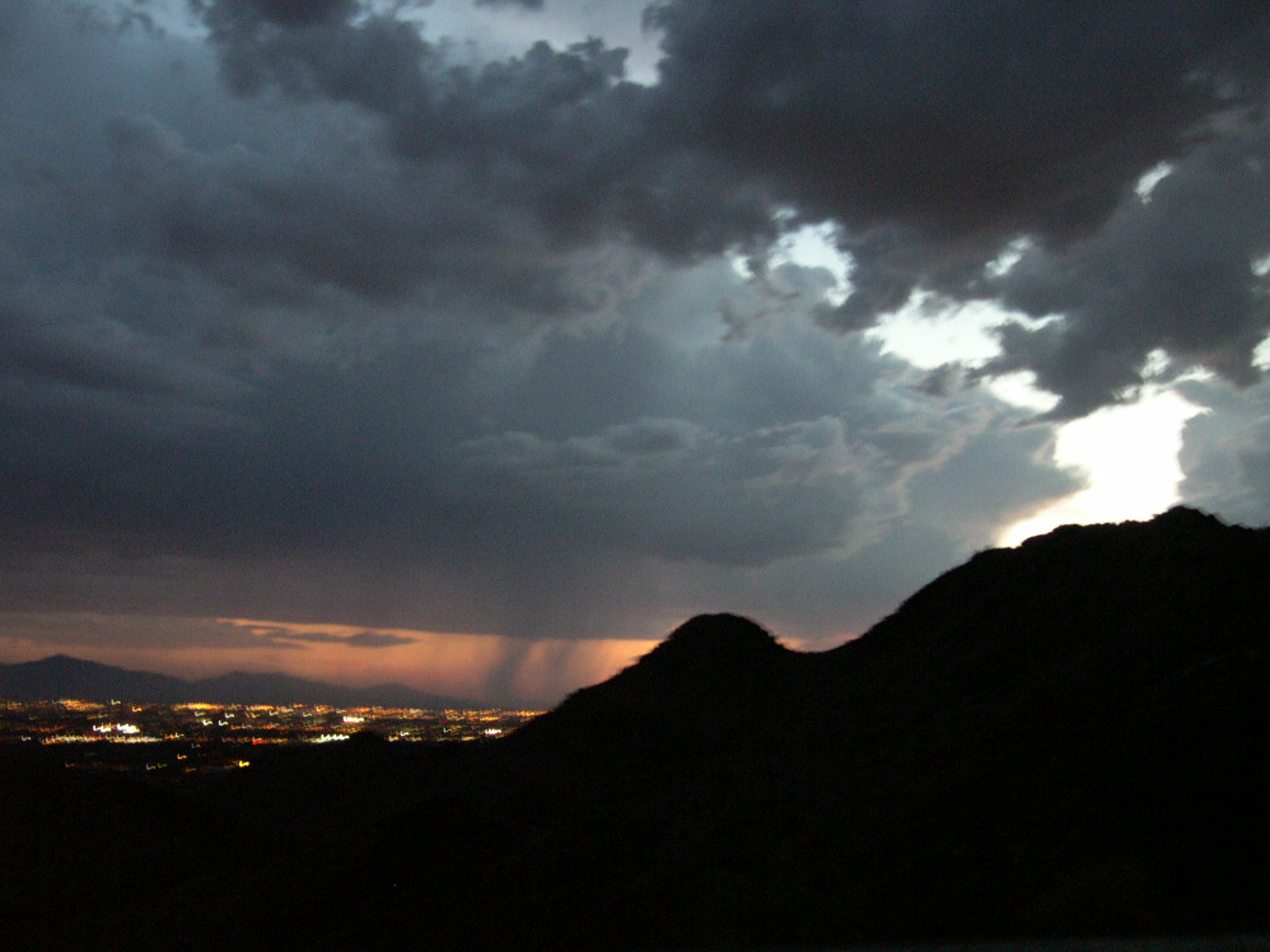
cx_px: 646
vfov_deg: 36.8
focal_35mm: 39
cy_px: 484
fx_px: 1430
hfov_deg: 47.9
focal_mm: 8
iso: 400
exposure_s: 1/8.9
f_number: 2.8
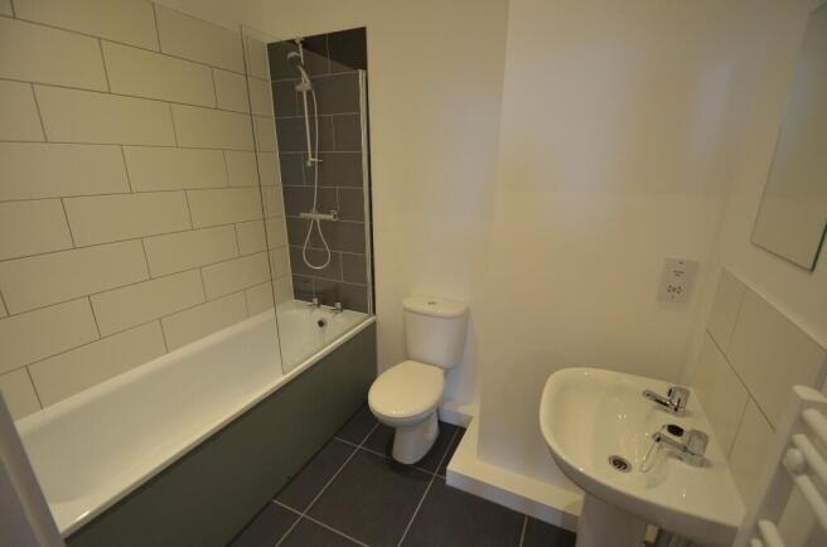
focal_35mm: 15
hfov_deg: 100.5
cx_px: 414
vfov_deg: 77.0
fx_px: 344
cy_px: 274
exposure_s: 1/50
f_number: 3.5
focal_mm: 10
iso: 800
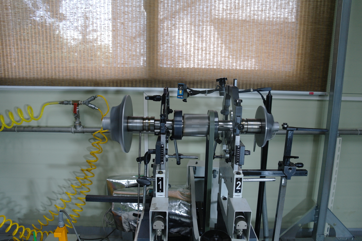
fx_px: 271
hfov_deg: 67.4
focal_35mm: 27
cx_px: 181
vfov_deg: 47.9
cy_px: 120
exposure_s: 1/40
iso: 250
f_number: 3.5
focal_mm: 18
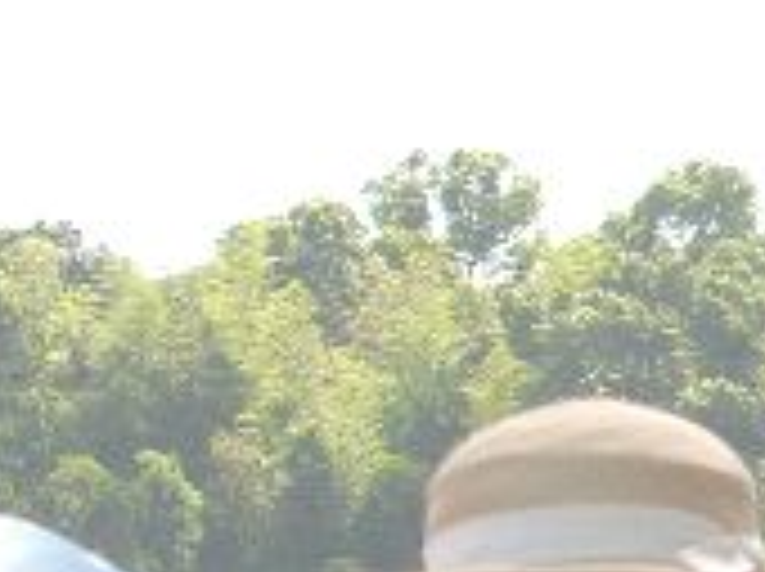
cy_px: 797
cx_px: -338
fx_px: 13484
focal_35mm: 611
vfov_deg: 2.4
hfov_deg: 3.2
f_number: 6.5
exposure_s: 1/1000
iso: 50
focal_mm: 27
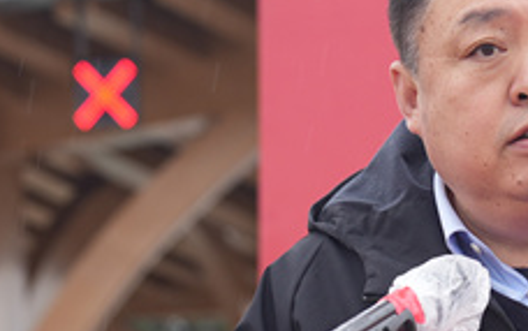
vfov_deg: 5.6
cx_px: 521
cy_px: 477
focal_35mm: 232
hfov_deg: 9.0
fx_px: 3342
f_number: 3.2
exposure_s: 1/160
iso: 100
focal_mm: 52
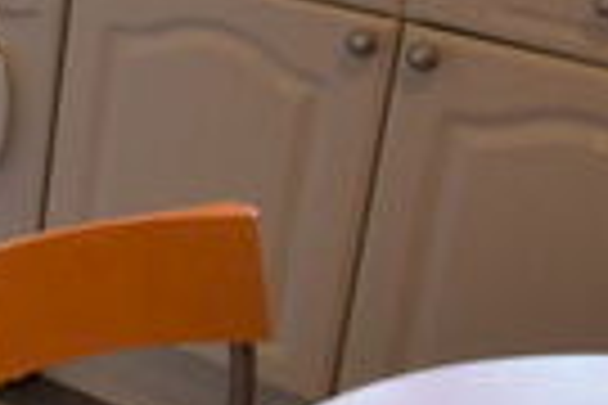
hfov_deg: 19.7
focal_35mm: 78
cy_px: -142
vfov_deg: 16.4
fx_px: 1317
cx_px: -468
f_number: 11
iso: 100
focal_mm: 10
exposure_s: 1/1.6
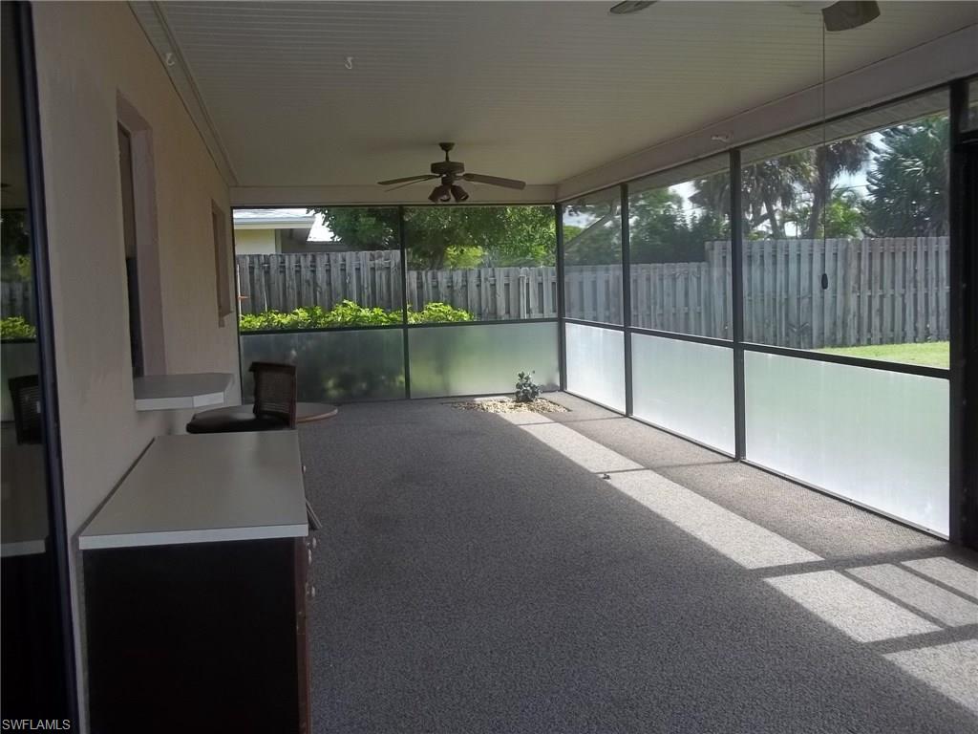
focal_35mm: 32
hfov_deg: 56.8
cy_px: 367
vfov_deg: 44.2
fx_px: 904
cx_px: 489
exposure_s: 1/200
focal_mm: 5.7
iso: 64
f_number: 2.9
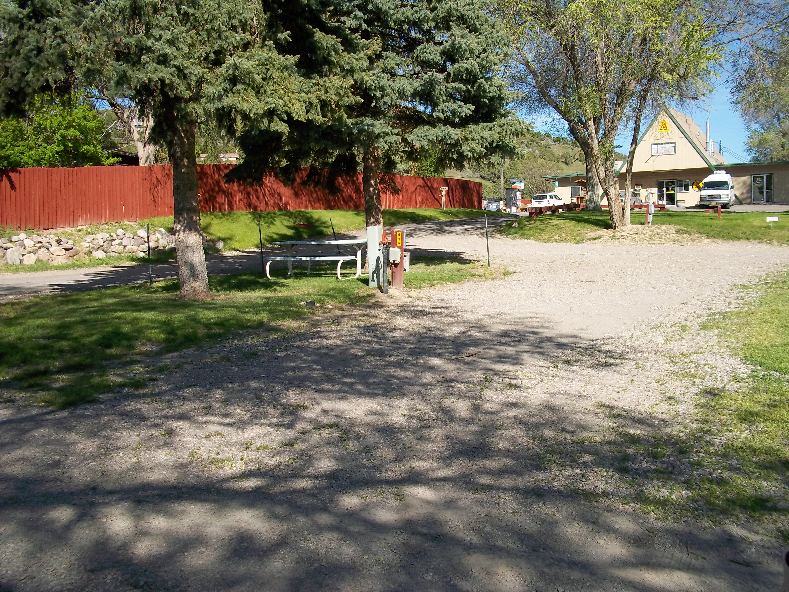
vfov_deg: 39.7
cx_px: 394
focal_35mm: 36
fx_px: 821
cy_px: 296
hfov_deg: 51.4
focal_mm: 6.5
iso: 80
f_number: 8
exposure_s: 1/160
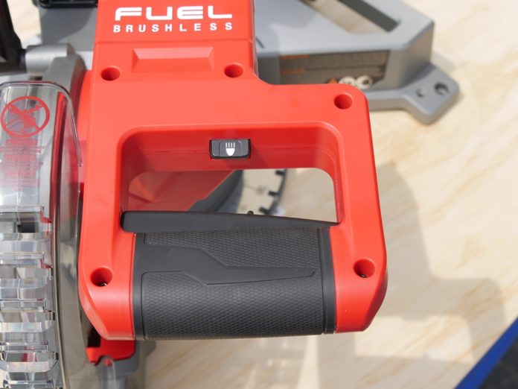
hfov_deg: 30.3
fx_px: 958
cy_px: 194
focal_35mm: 64
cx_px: 259
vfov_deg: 22.9
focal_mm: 32
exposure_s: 1/320
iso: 200
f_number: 7.1
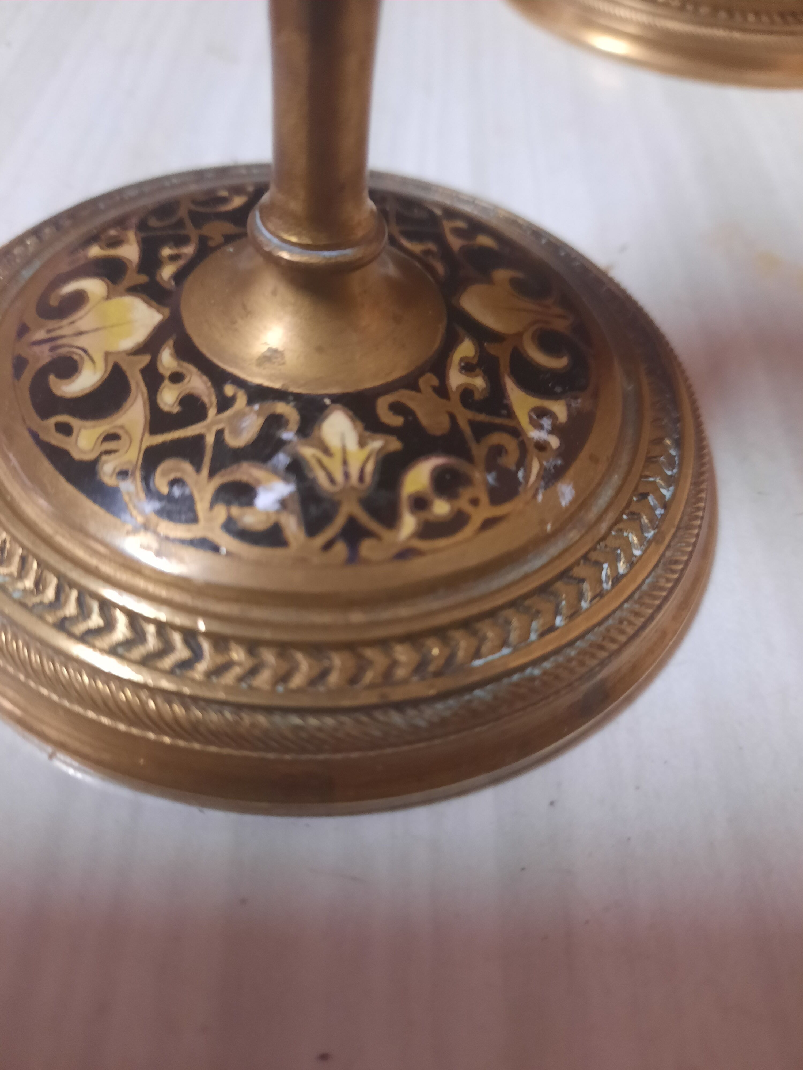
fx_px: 773
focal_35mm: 25
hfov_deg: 54.9
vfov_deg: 69.4
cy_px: 535
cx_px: 402
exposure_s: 1/25
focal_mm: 4.6
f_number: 2
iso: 400
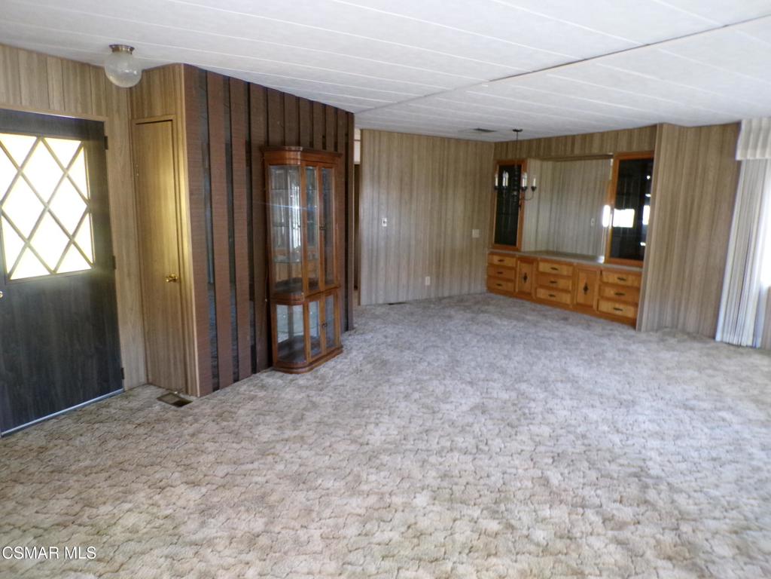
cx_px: 386
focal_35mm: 24
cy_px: 290
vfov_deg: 56.8
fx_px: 535
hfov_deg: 71.6
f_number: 3
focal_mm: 4.3
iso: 725
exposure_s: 1/60
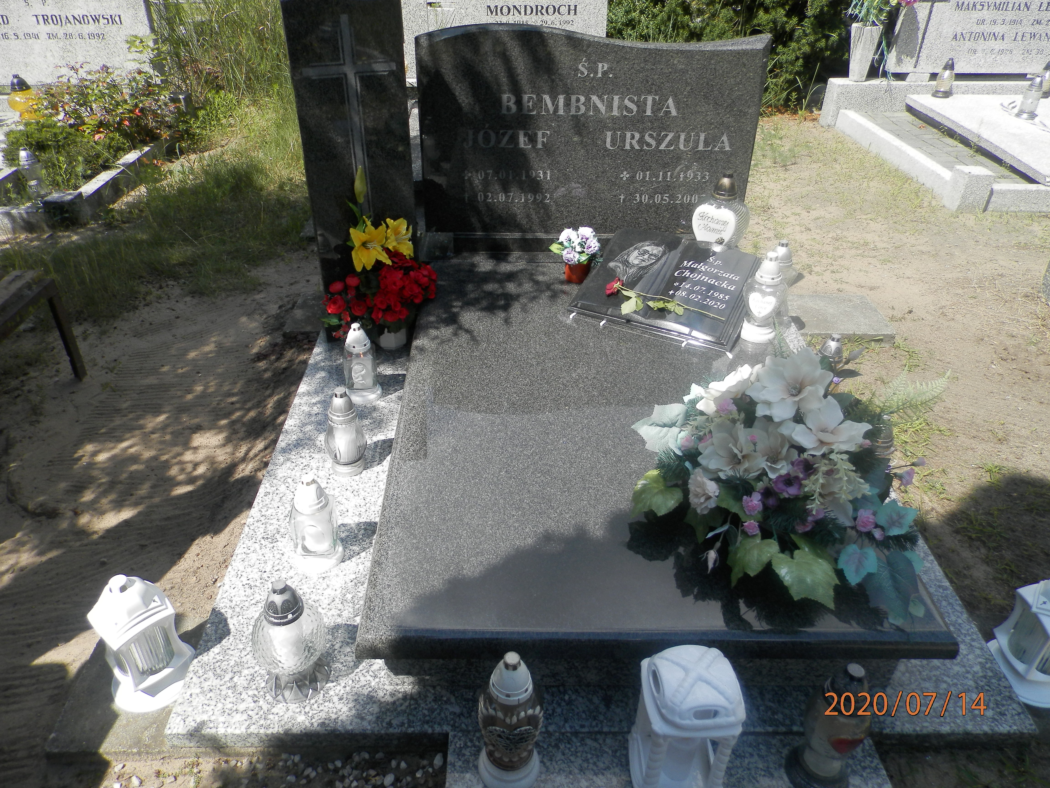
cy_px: 394
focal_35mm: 25
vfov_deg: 54.9
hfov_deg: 69.4
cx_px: 525
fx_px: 758
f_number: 3.1
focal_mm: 4.5
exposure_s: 1/1000
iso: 80
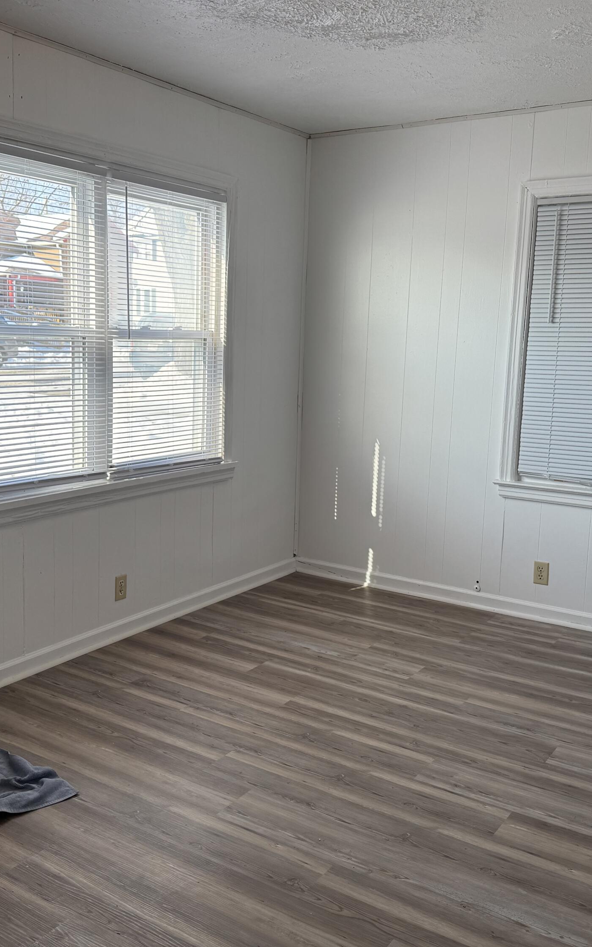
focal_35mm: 34
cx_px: 249
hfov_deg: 37.2
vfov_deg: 56.7
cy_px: 474
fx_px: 878
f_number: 1.78
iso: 80
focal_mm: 6.76
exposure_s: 1/470
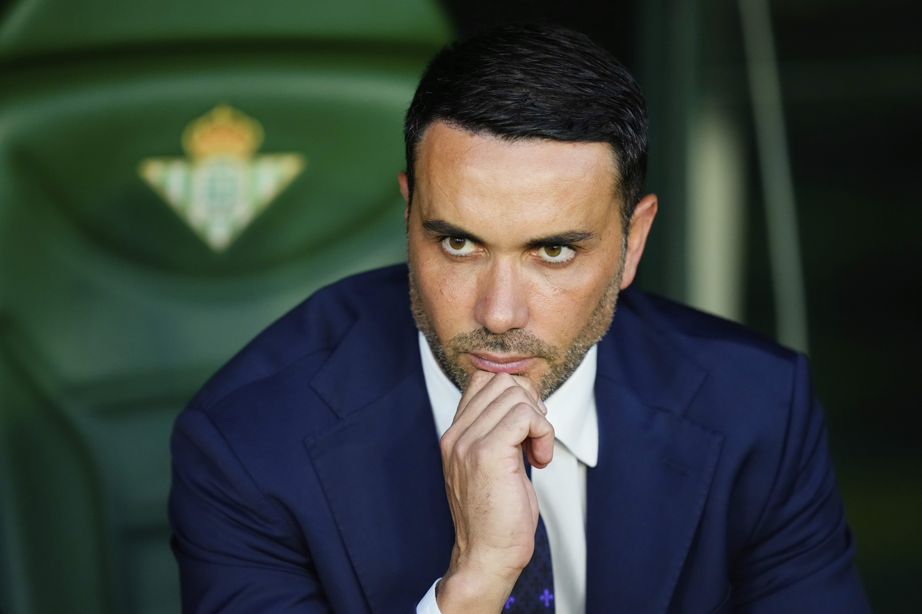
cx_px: 461
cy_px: 307
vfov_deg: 3.4
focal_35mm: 400
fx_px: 10244
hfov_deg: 5.2
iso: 3200
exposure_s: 1/1250
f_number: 2.8
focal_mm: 400
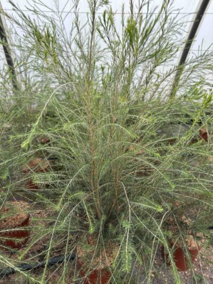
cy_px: 142
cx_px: 106
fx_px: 213
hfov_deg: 53.1
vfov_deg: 67.3
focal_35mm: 26
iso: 40
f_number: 1.6
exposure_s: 1/211
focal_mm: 5.96
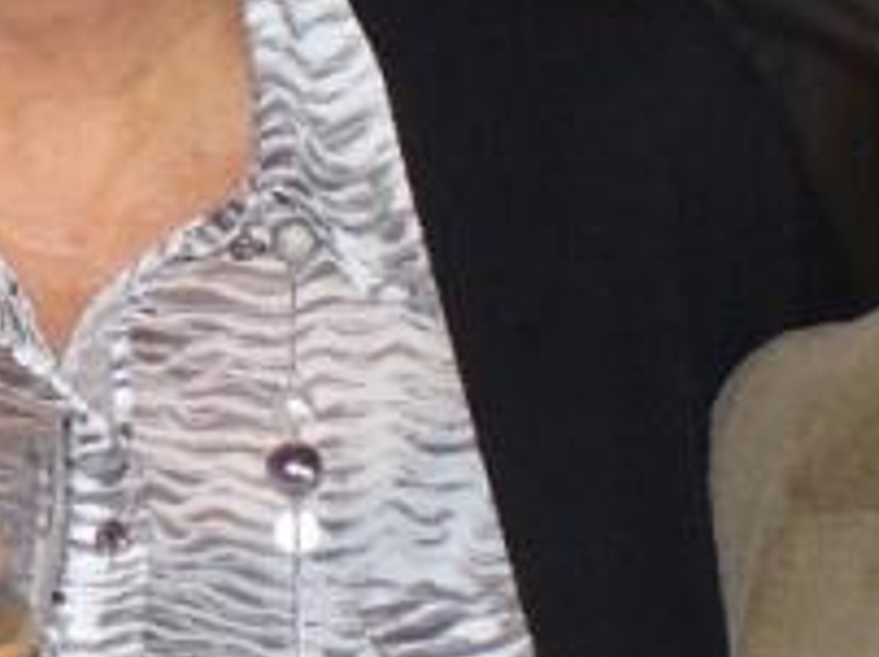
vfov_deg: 7.9
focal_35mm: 188
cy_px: 226
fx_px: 4768
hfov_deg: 10.4
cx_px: -52
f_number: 2.8
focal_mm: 6.1
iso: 100
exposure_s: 1/30
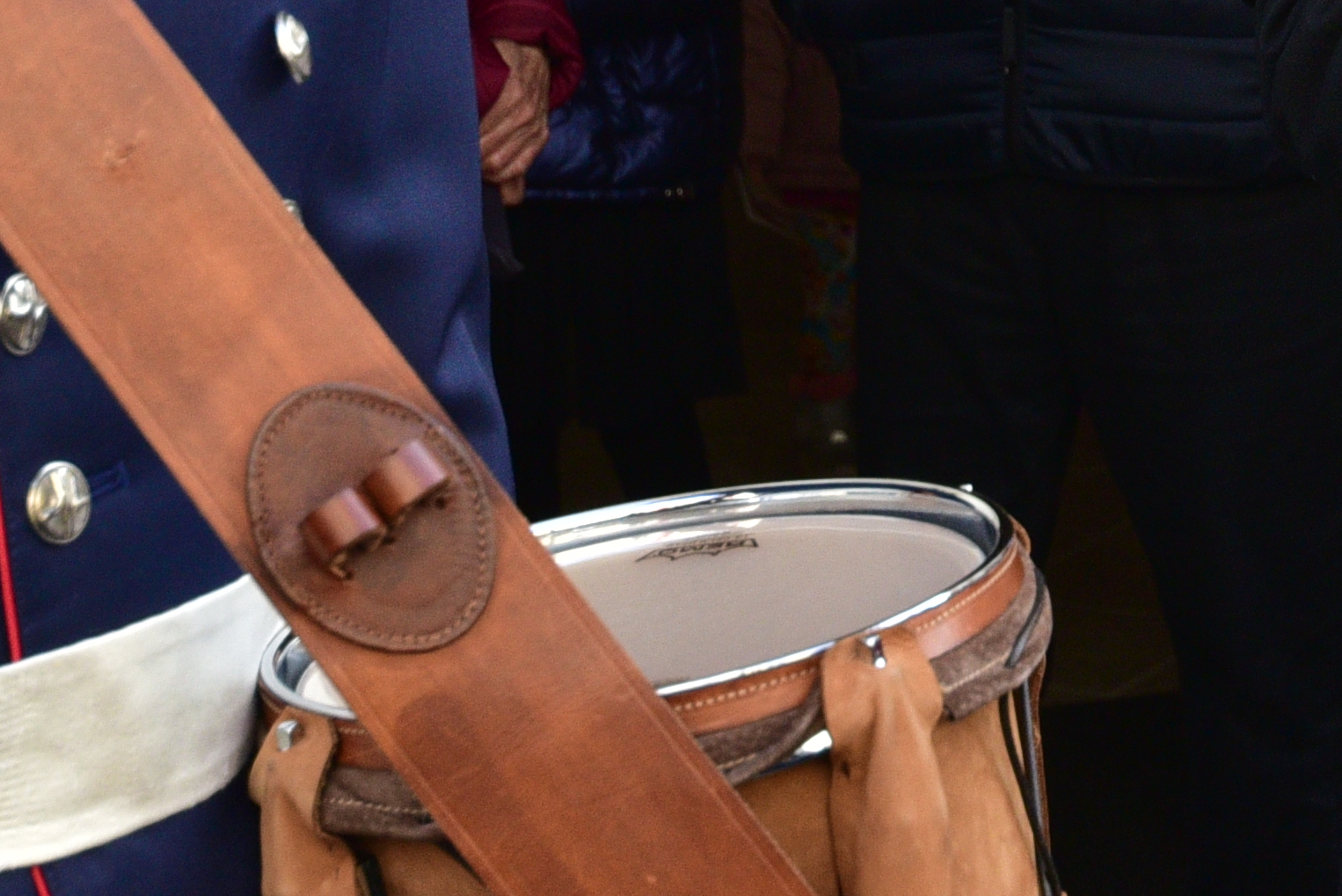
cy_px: -555
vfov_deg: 9.6
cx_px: 1424
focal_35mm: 138
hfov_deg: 14.6
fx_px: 5147
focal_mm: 35
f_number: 5.6
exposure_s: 1/400
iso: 500
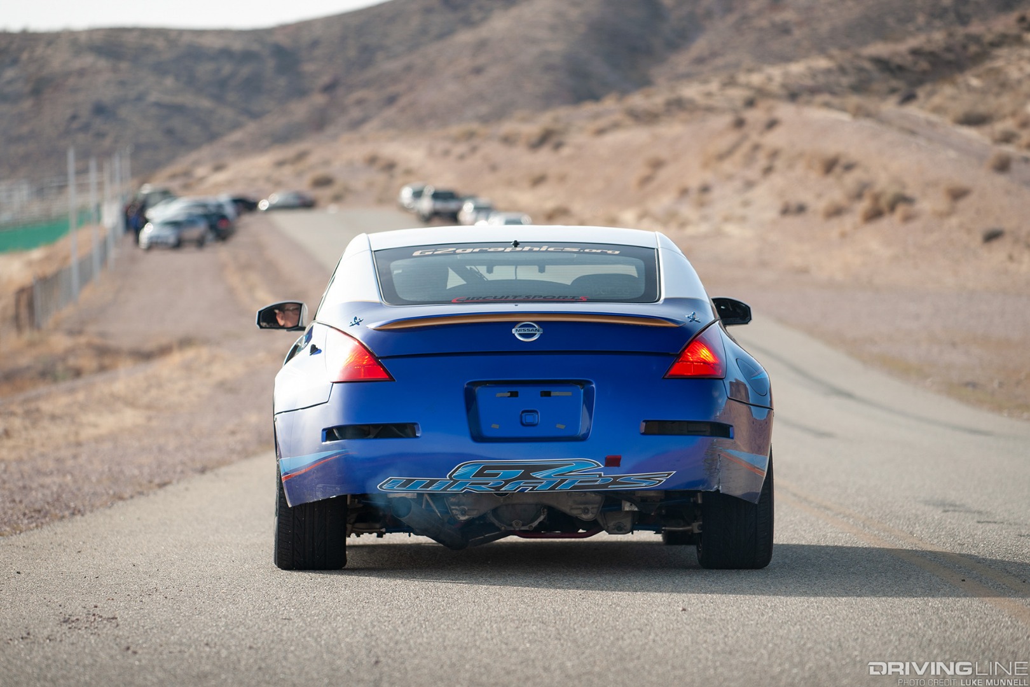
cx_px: 515
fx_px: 4291
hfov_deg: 13.7
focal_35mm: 150
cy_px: 344
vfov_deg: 9.1
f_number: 4
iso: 100
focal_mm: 150
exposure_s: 1/320
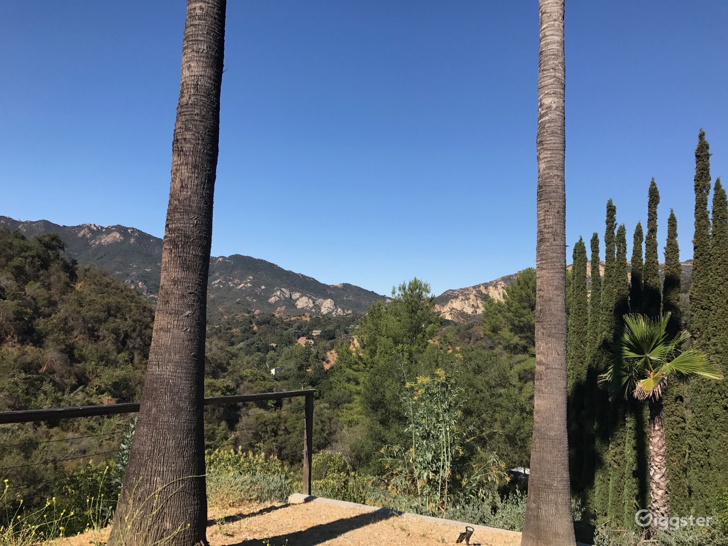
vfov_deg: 49.7
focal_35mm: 28
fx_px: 589
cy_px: 273
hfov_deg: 63.4
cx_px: 364
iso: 20
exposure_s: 1/2398
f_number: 1.8
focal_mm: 3.99
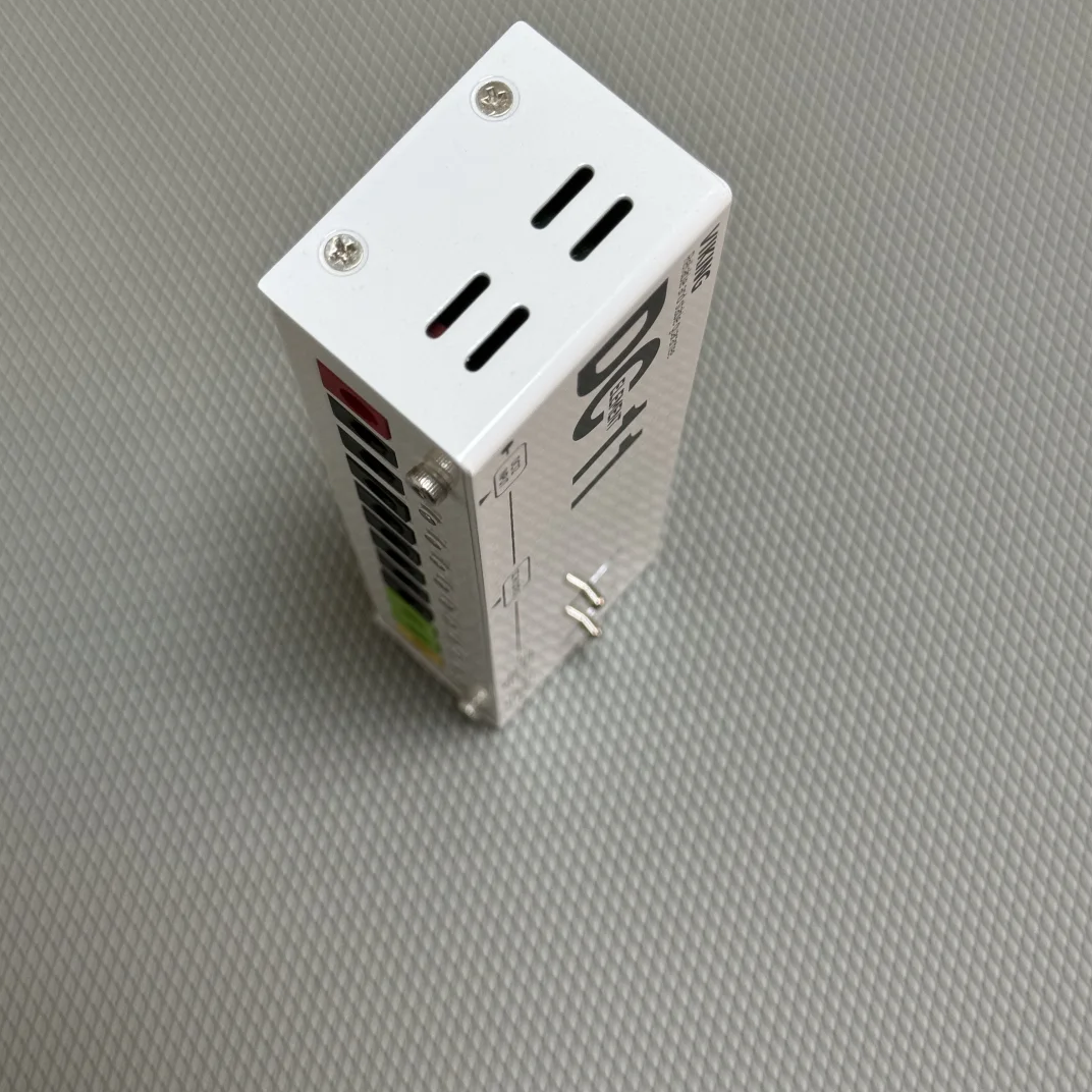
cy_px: 433
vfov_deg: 30.0
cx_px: 544
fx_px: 2034
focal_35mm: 57
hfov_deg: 30.0
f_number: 1.78
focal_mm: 6.76
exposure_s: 1/50
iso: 64
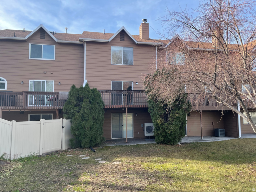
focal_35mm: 26
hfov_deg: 67.3
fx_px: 192
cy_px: 96
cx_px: 128
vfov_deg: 53.1
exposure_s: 1/703
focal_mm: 4.2
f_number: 1.6
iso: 32
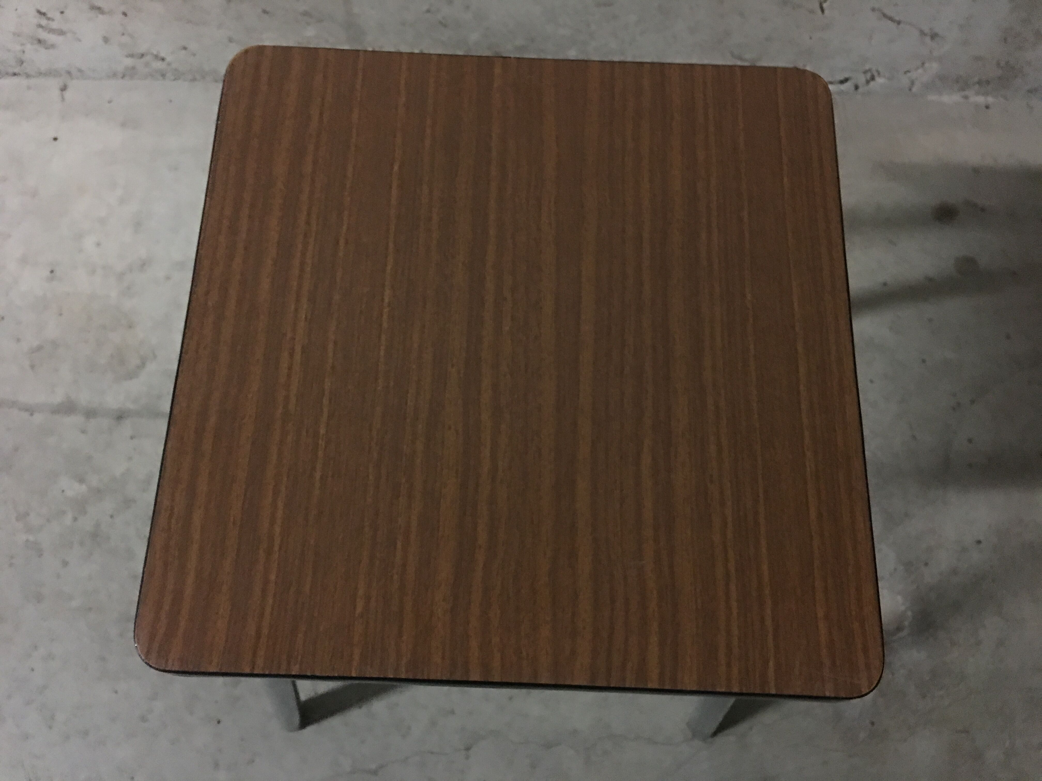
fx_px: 873
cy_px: 390
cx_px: 521
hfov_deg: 61.7
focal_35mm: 29
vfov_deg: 48.2
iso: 125
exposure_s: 1/4
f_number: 2.2
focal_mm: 4.15
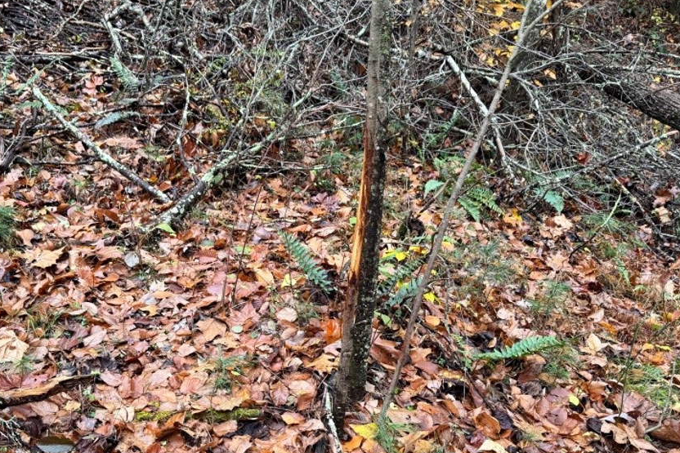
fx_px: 680
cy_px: 291
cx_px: 271
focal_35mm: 36
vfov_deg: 36.6
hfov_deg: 52.8
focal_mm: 6.76
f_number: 1.78
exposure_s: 1/121
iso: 64
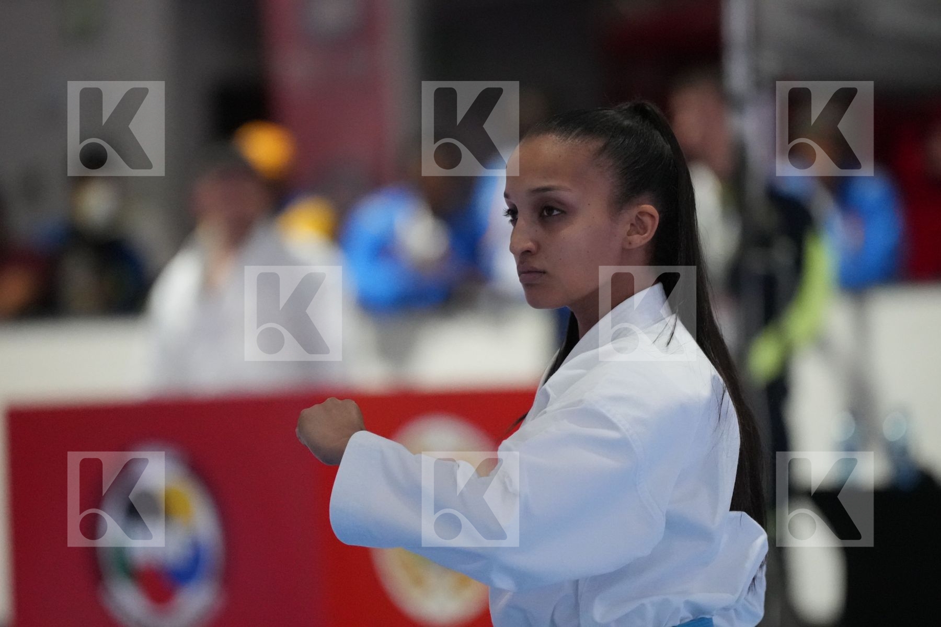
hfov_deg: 6.9
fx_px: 7841
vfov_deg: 4.6
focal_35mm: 300
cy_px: 314
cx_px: 470
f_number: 2.8
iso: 6400
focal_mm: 200
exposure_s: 1/500
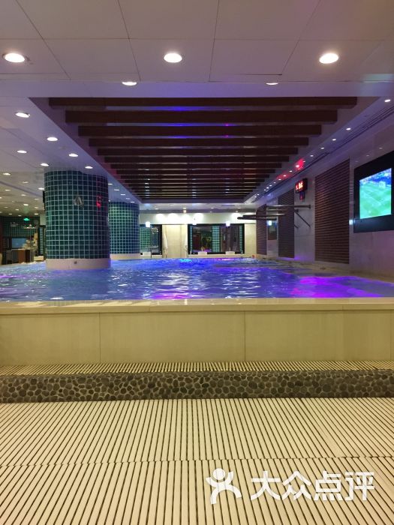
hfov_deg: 48.2
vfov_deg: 61.7
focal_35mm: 29
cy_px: 262
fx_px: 440
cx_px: 197
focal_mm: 4.15
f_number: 2.2
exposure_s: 1/17
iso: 125
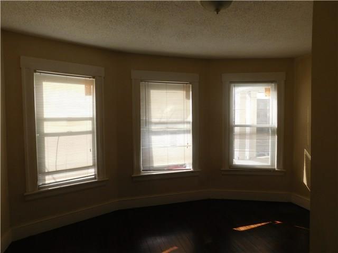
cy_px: 126
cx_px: 169
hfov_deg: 73.9
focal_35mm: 23
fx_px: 225
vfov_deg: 58.9
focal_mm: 4
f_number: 3
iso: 125
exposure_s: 1/640
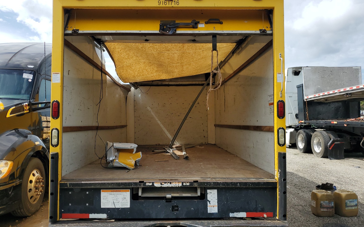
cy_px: 115
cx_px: 182
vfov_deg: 44.5
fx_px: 278
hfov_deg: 66.5
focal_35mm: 28
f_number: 1.5
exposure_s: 1/2500
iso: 50
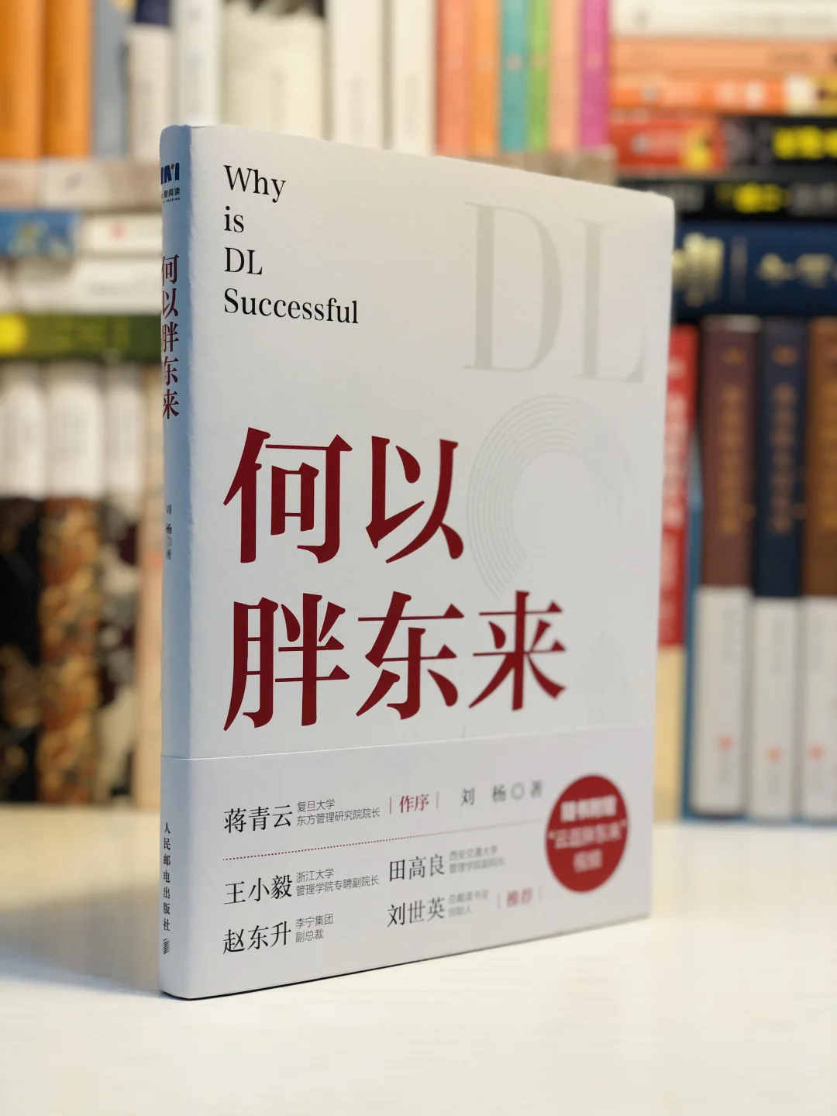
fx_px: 1676
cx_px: 418
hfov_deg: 28.0
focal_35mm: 52
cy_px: 558
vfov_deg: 36.8
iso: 100
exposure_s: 1/50
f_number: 2.4
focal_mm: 6
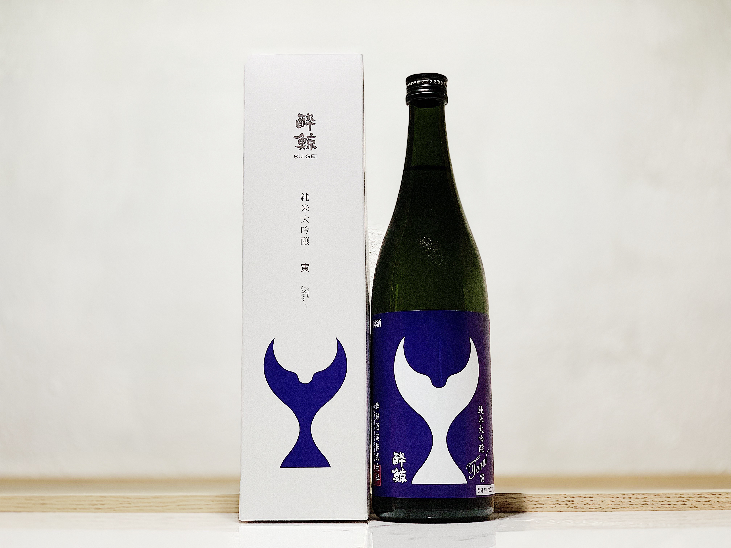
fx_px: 1098
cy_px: 274
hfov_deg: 36.8
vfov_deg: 28.0
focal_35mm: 52
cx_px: 366
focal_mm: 6
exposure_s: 1/98
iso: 80
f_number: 2.4
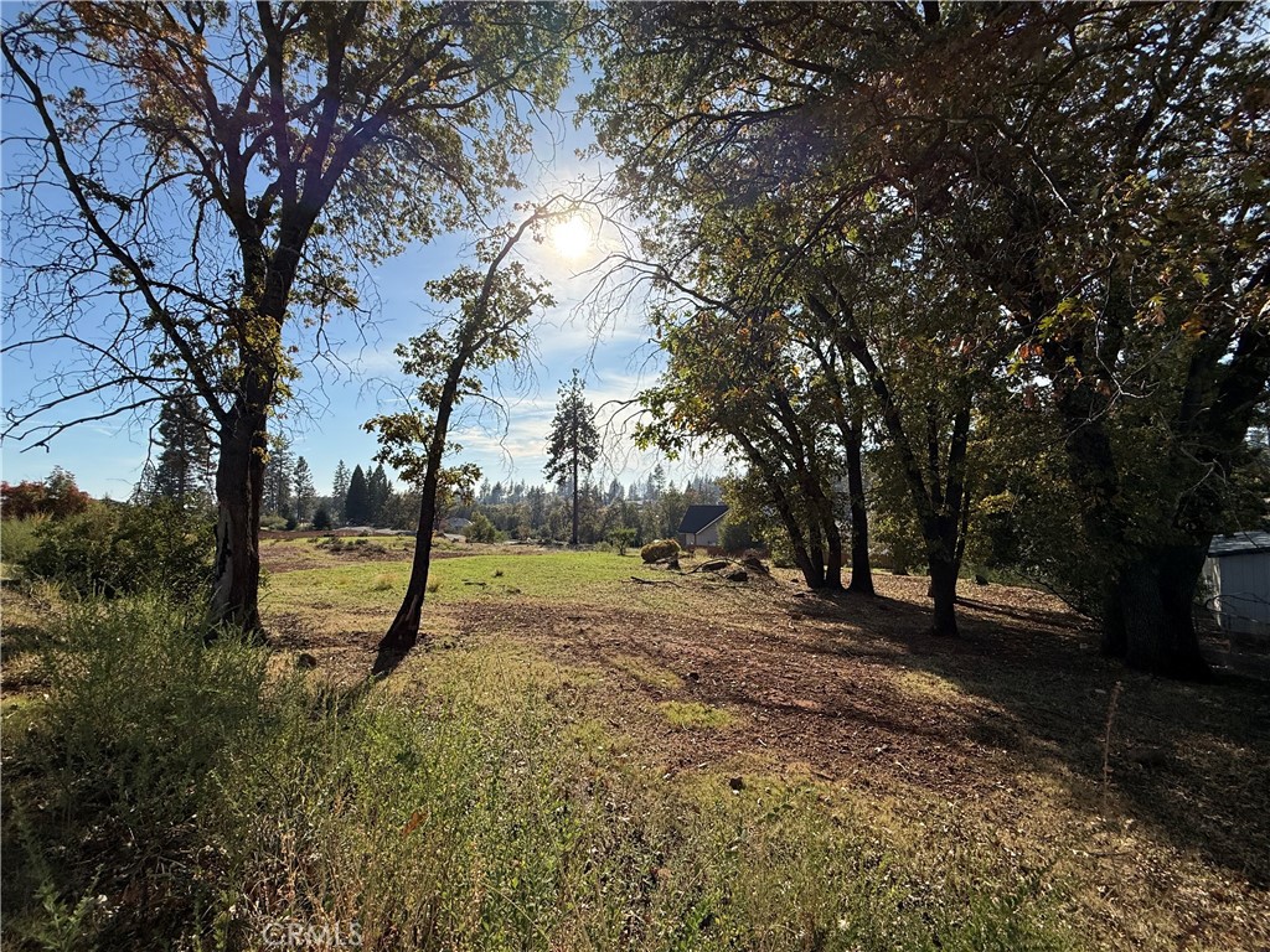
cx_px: 635
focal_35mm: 14
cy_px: 476
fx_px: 514
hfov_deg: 102.1
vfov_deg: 85.7
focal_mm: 2.22
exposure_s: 1/3460
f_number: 2.2
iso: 50
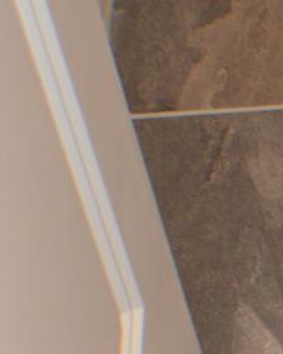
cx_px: 563
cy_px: 351
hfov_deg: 6.7
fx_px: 2348
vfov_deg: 8.6
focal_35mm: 224
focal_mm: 22
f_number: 4
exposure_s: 1/80
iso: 400
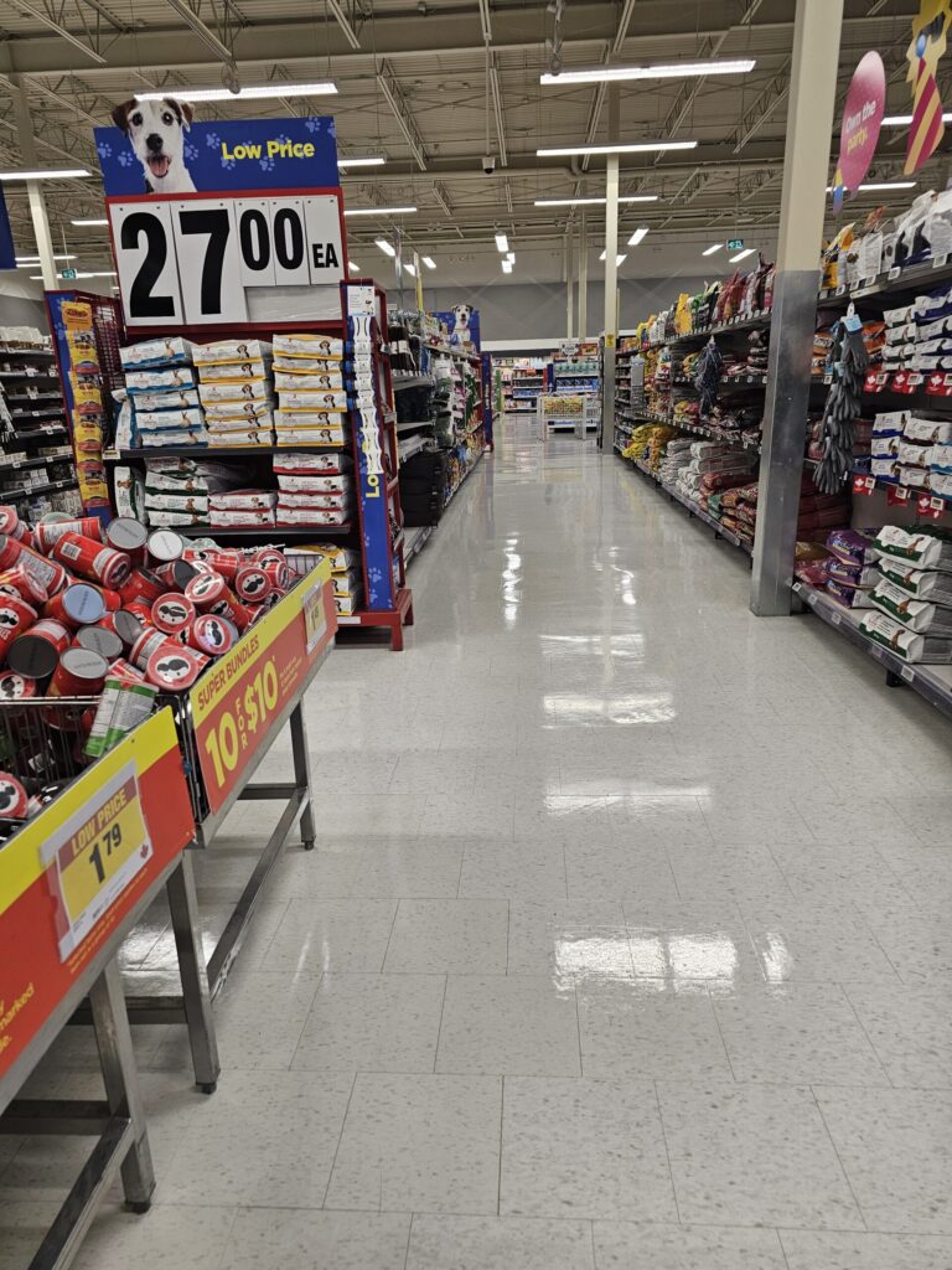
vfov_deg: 73.9
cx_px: 476
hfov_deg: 58.9
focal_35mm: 23
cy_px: 635
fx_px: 843
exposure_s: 1/180
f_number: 1.7
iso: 100
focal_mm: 6.3
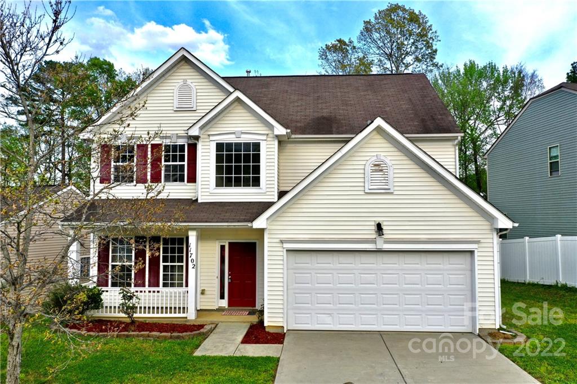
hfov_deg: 65.5
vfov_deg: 46.4
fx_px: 449
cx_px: 288
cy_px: 192
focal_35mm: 28
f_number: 5
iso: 100
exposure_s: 1/200
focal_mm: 10.26
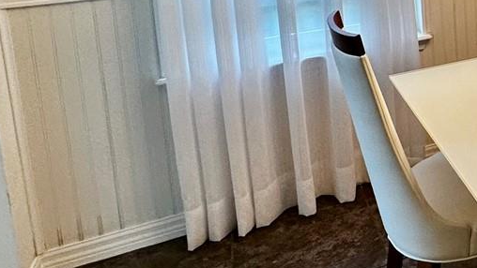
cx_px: 712
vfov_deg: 22.7
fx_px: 607
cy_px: -64
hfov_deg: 28.4
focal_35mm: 48
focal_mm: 2.22
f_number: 2.2
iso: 80
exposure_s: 1/120
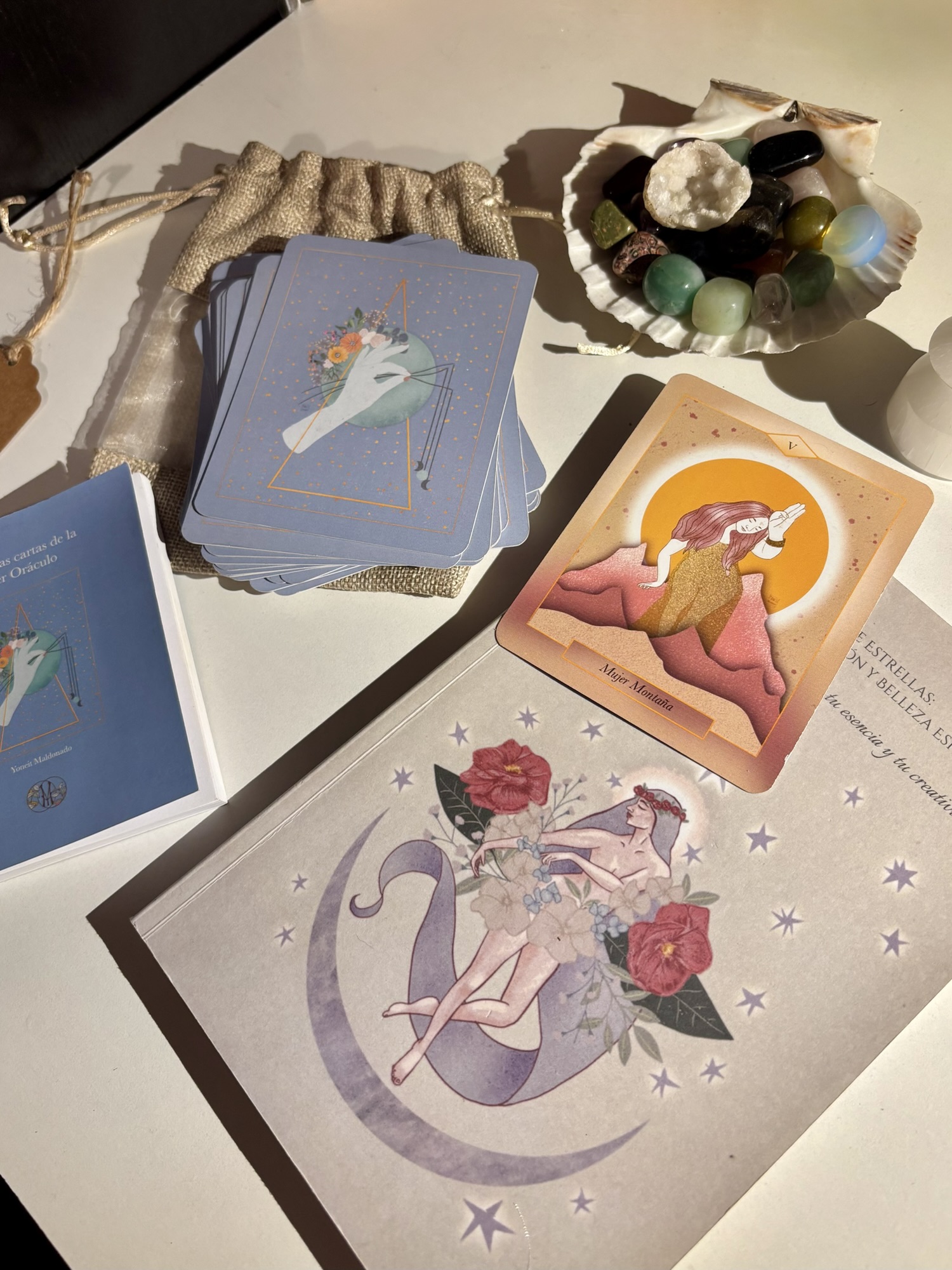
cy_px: 635
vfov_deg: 67.3
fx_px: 953
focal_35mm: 26
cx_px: 476
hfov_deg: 53.1
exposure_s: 1/50
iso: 100
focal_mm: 5.96
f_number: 1.6
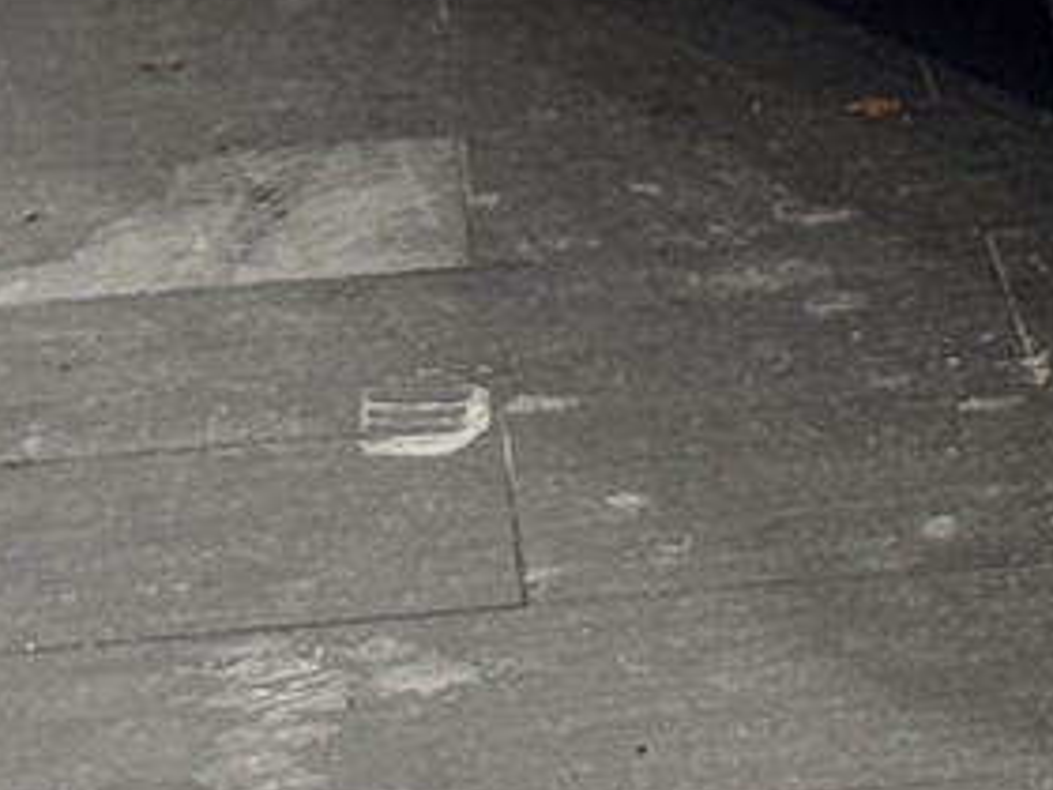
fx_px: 7514
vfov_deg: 5.8
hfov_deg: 7.7
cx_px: 2057
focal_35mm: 247
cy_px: -1008
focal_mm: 6.76
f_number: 1.78
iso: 50
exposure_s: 1/139
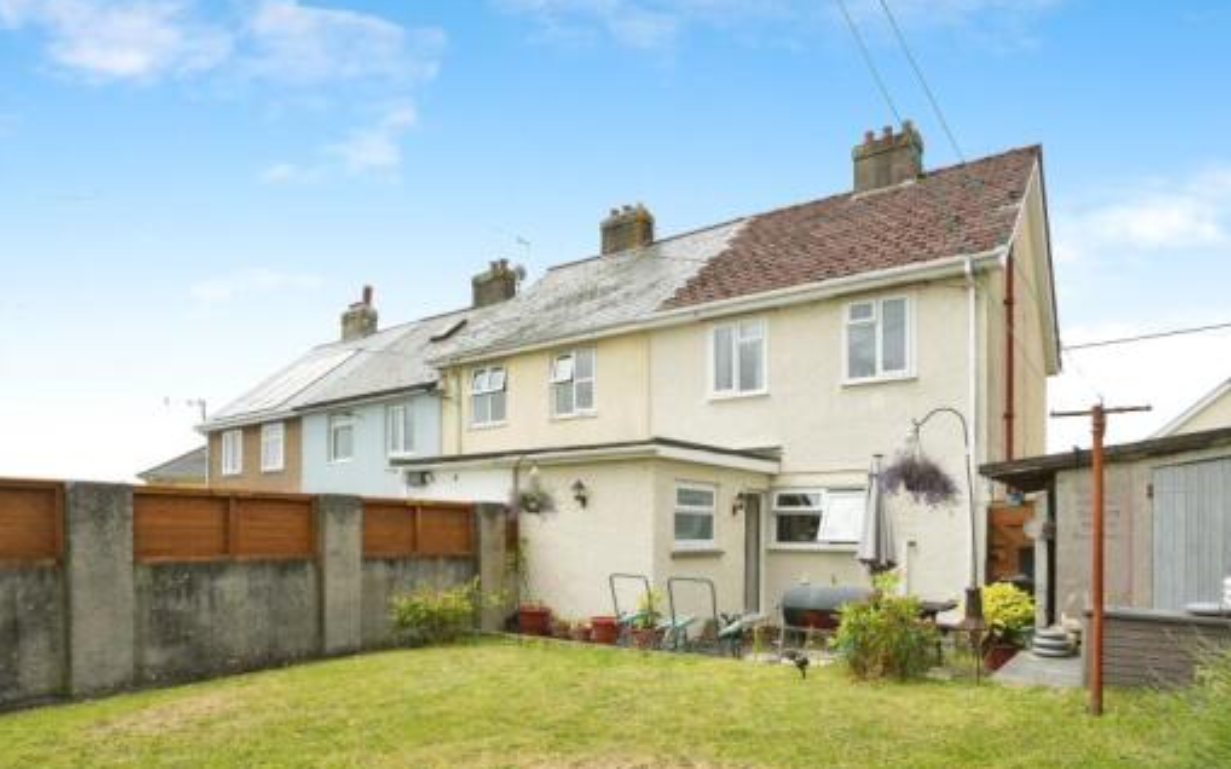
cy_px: 519
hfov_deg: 82.2
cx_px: 654
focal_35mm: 21
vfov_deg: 55.9
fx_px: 704
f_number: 9
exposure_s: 1/1600
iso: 2000
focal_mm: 16
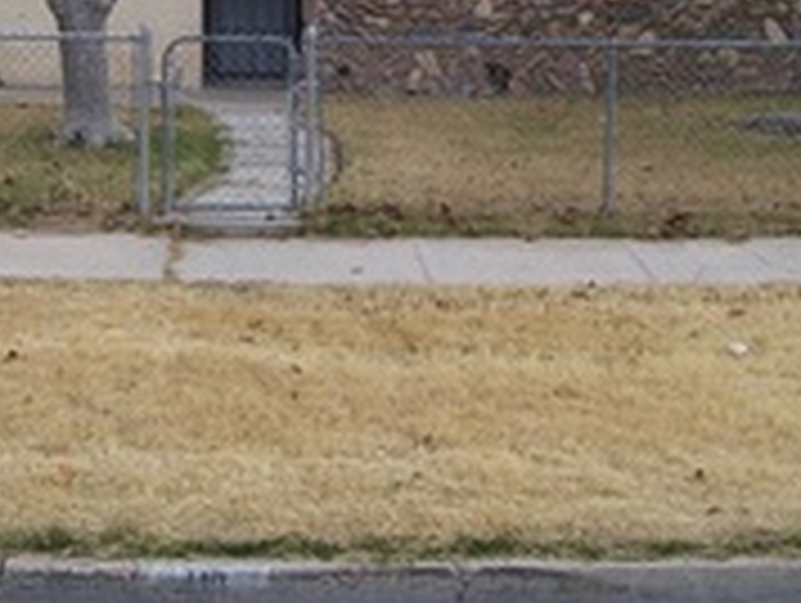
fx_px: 1668
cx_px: 315
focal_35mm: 72
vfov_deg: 20.1
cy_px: 54
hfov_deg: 26.9
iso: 80
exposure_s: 1/500
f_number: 4.8
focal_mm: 6
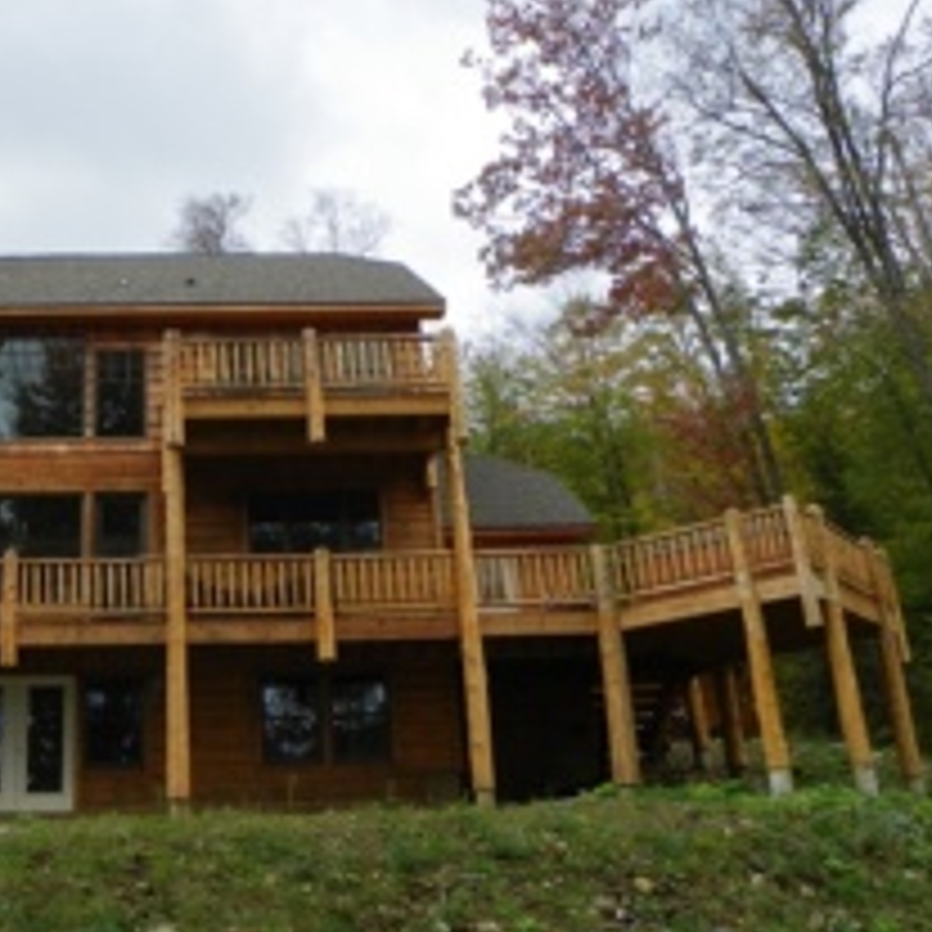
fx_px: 1279
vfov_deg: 39.8
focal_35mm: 42
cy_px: 369
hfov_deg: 38.5
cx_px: 182
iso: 64
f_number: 3.5
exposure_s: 1/160
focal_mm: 4.6
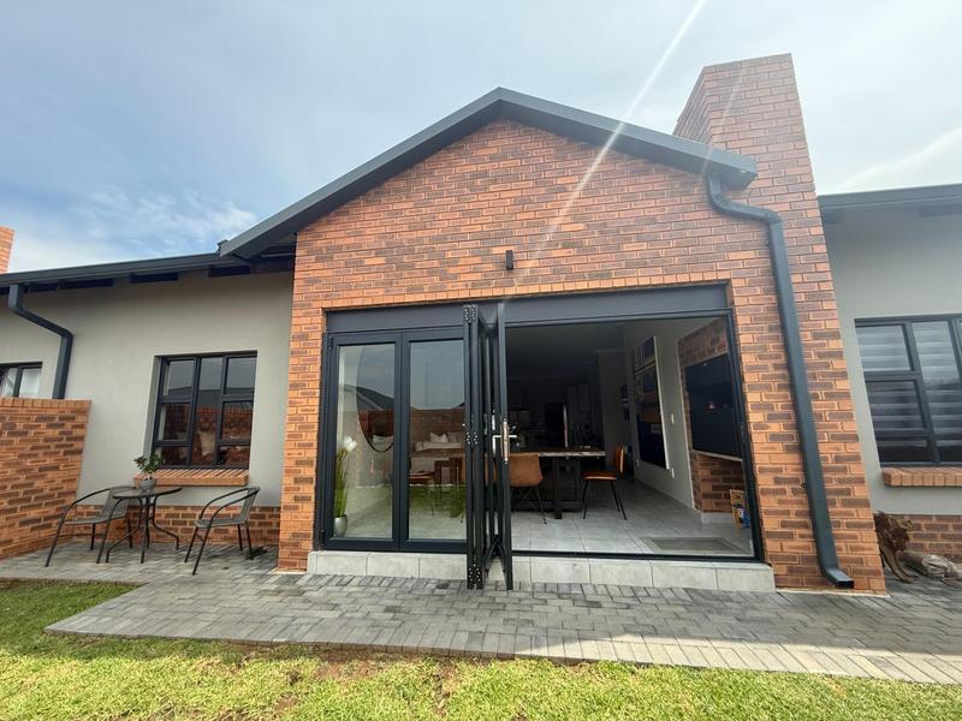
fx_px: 389
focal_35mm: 14
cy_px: 360
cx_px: 481
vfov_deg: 85.7
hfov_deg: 102.1
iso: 50
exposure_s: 1/644
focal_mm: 2.22
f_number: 2.2
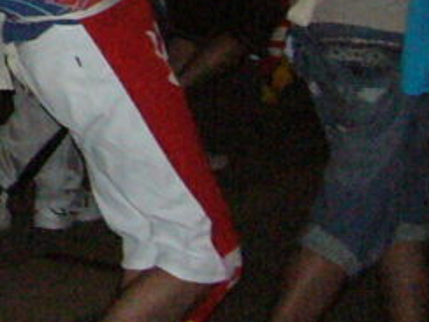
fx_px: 2132
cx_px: -492
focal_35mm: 172
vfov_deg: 8.2
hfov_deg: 10.4
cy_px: -310
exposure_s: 1/60
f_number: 2.8
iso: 400
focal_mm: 5.8
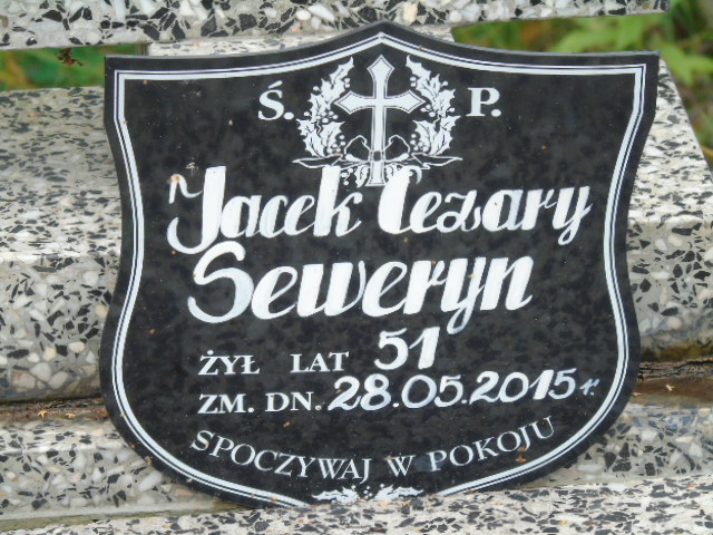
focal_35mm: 317
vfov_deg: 4.7
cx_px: 356
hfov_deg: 6.3
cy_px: 268
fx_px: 6529
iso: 250
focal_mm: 57
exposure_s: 1/125
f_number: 5.1
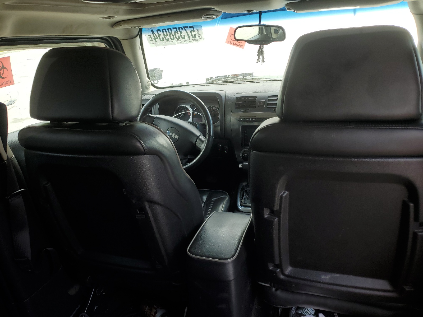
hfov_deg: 67.3
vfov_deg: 53.1
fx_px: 318
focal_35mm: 26
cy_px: 158
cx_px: 212
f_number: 1.5
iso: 50
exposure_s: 1/323
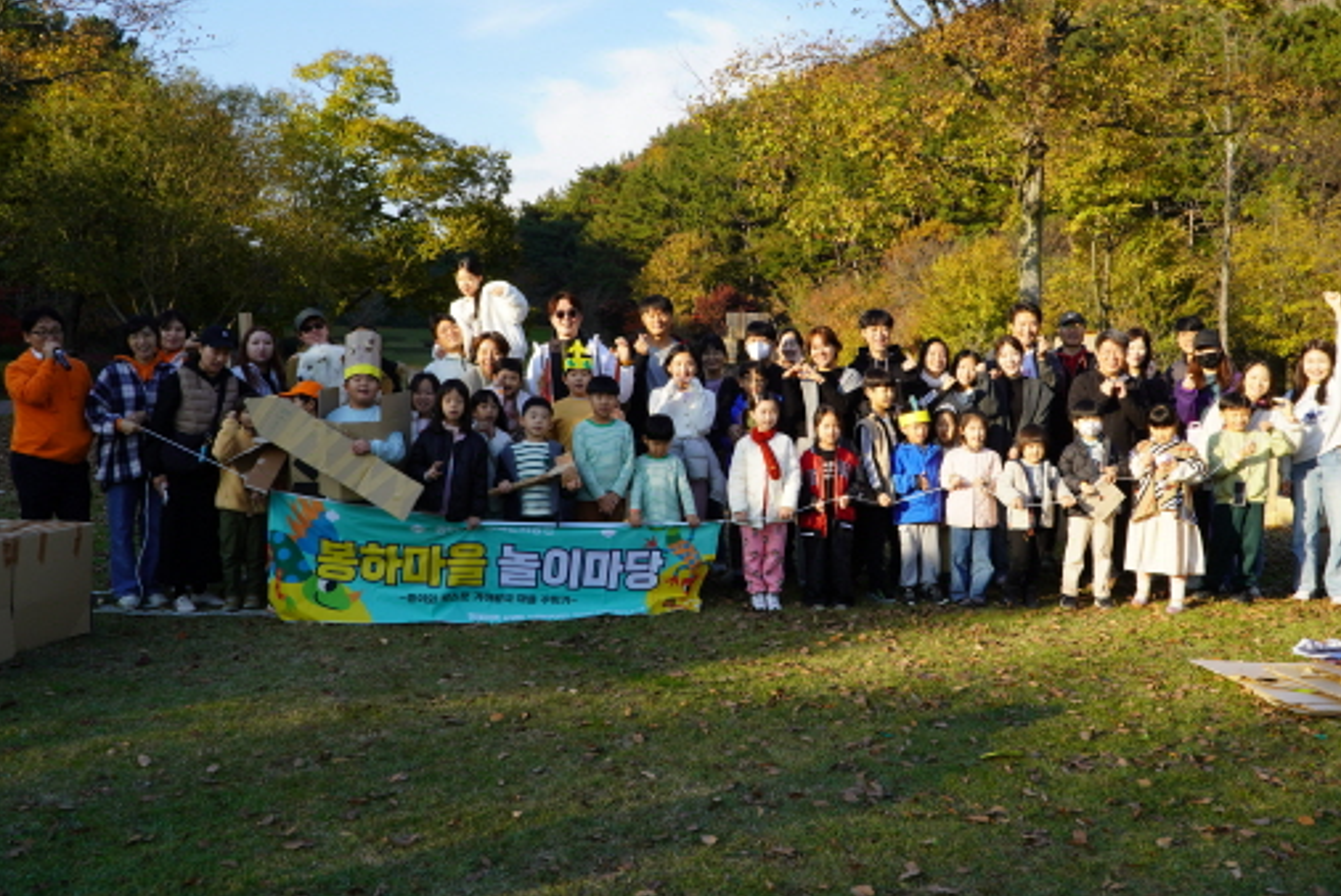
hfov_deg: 58.6
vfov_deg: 41.1
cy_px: 390
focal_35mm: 32
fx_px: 1193
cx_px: 721
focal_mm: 18
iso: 100
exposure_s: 1/125
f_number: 8
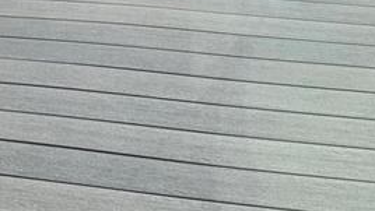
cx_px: 190
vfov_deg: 10.5
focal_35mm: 100
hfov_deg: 21.3
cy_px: -282
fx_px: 995
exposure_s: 1/2415
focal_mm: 6.76
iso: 80
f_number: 1.78
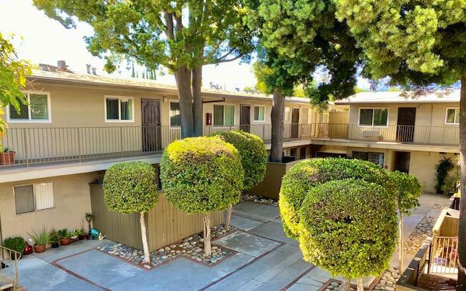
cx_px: 233
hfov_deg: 66.5
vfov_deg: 44.4
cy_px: 171
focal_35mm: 28
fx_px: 356
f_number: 1.8
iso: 40
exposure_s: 1/121
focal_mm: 4.25
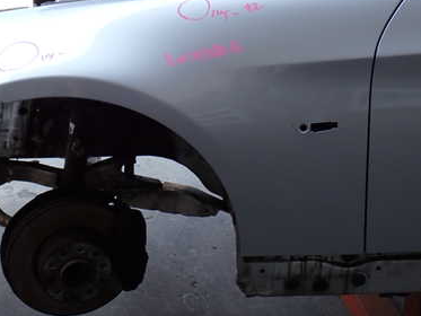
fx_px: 803
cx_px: 135
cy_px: 93
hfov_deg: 29.2
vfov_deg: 22.1
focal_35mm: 66
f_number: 2.8
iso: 100
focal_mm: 7.31
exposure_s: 1/125
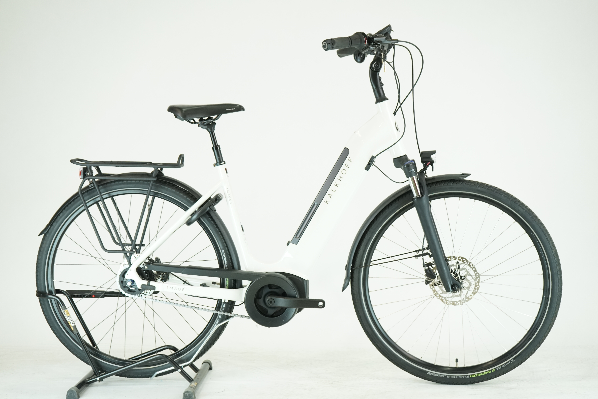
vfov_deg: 26.0
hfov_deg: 38.2
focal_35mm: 52
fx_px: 864
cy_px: 200
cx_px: 299
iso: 1600
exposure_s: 1/200
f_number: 5.6
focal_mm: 52
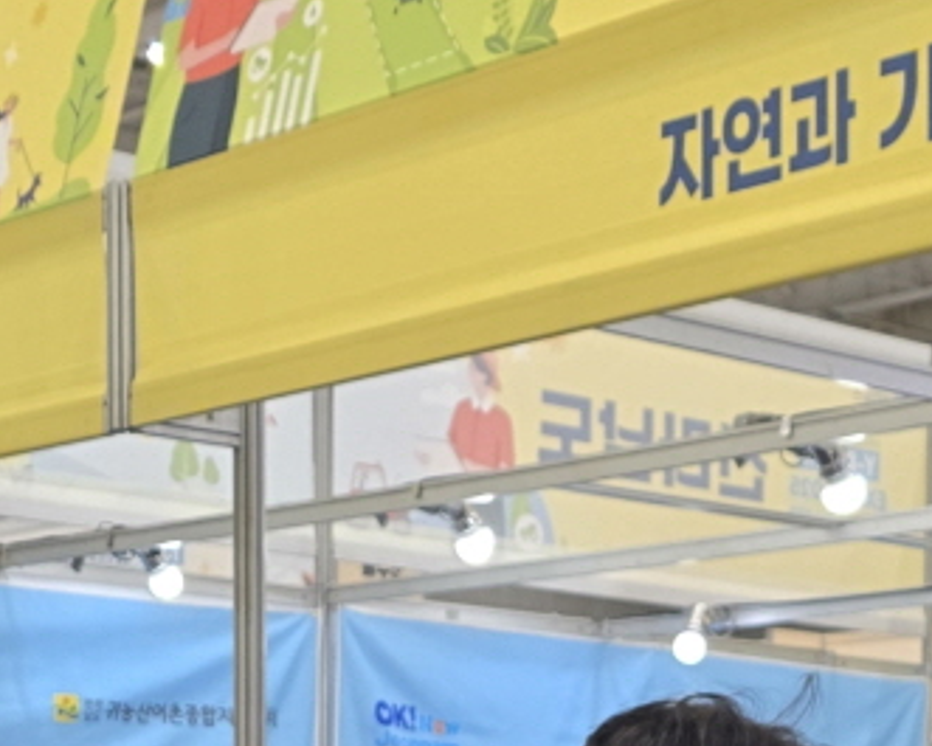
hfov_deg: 18.6
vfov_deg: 14.4
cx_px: 558
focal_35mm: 103
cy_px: 932
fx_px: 2842
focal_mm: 6.3
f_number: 1.7
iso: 125
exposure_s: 1/120
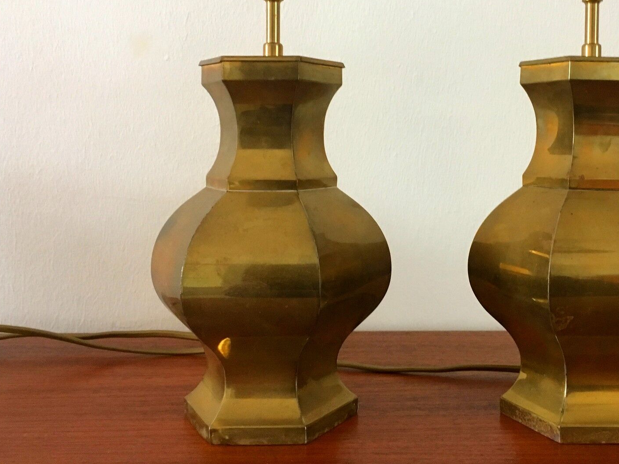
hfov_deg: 45.2
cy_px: 165
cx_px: 403
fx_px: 733
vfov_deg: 34.9
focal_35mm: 41
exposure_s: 1/20
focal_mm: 4.15
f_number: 2.2
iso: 200
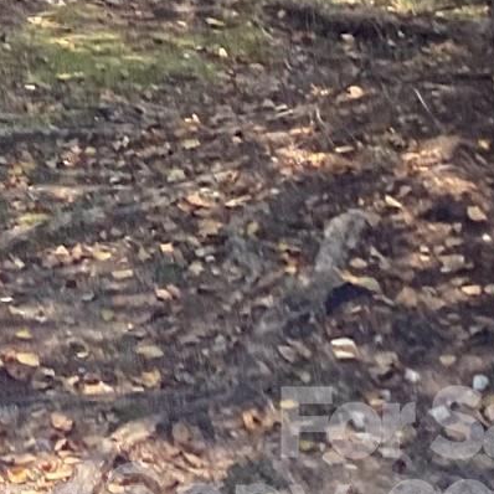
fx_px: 2277
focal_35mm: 141
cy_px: -334
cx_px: -581
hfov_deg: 11.0
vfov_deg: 11.6
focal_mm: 3.3
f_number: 2.4
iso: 25
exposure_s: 1/264
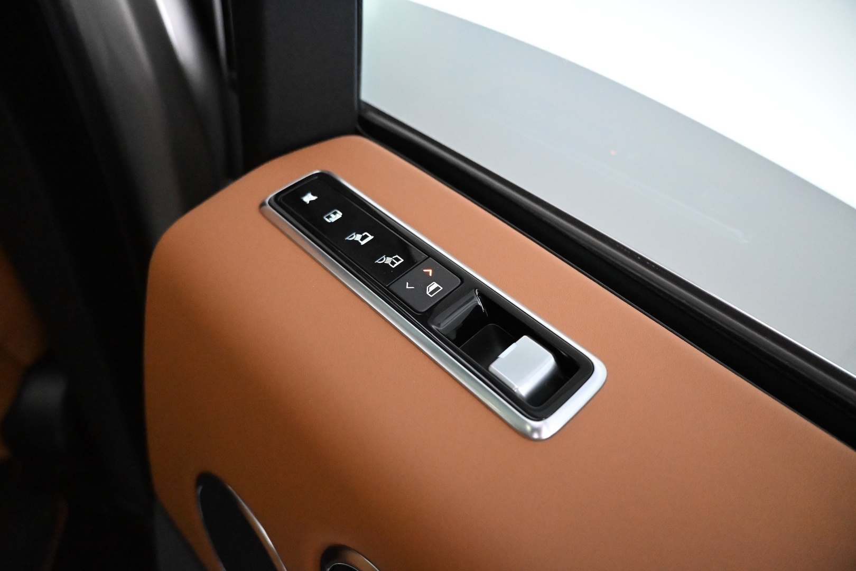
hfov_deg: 73.7
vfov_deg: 53.1
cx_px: 428
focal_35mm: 24
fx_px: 571
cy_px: 286
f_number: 3.5
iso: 9000
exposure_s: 1/60
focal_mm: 16
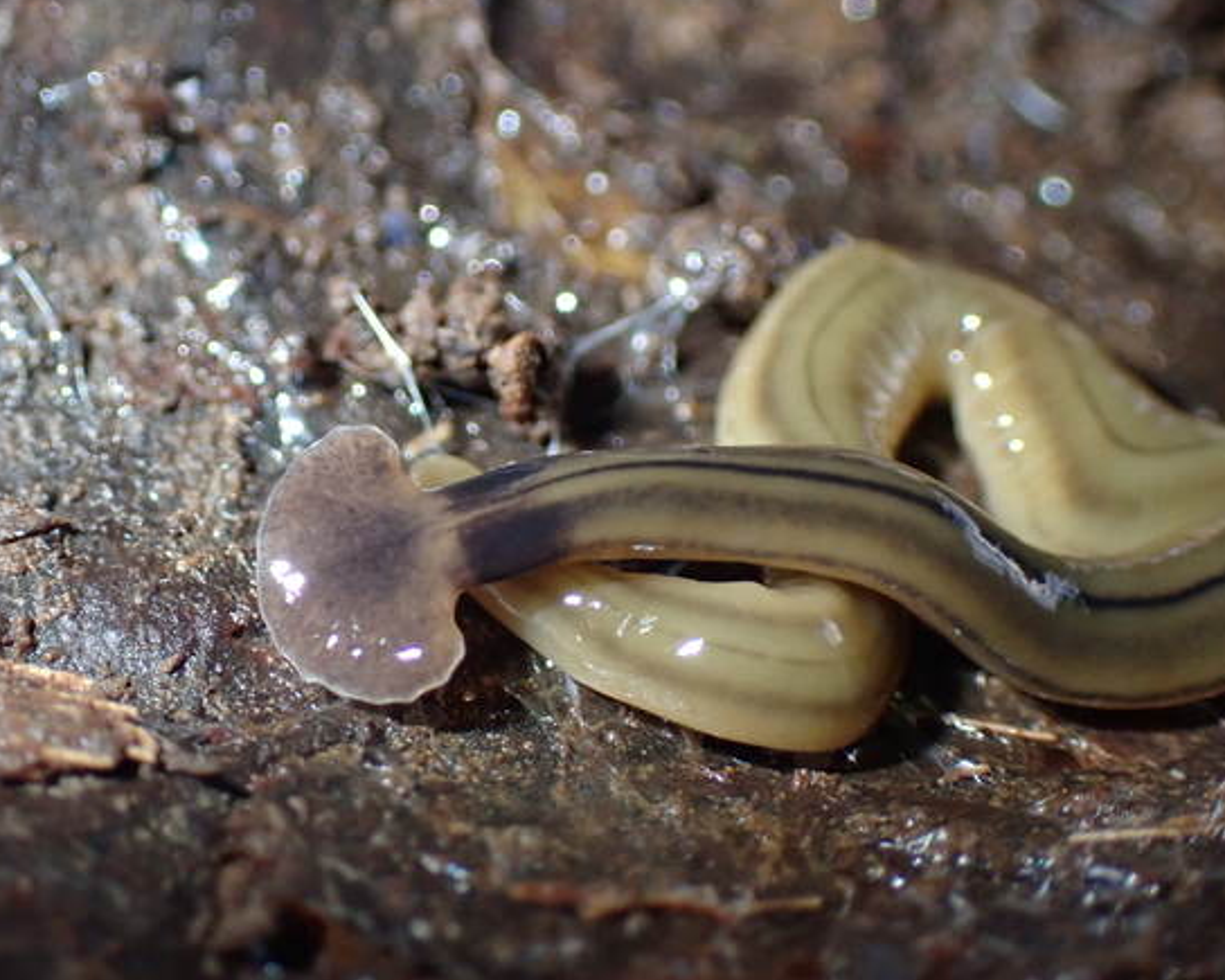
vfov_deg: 18.1
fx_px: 3081
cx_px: 551
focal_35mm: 85
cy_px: 552
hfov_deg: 22.5
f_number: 11
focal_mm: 12.73
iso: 800
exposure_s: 1/60
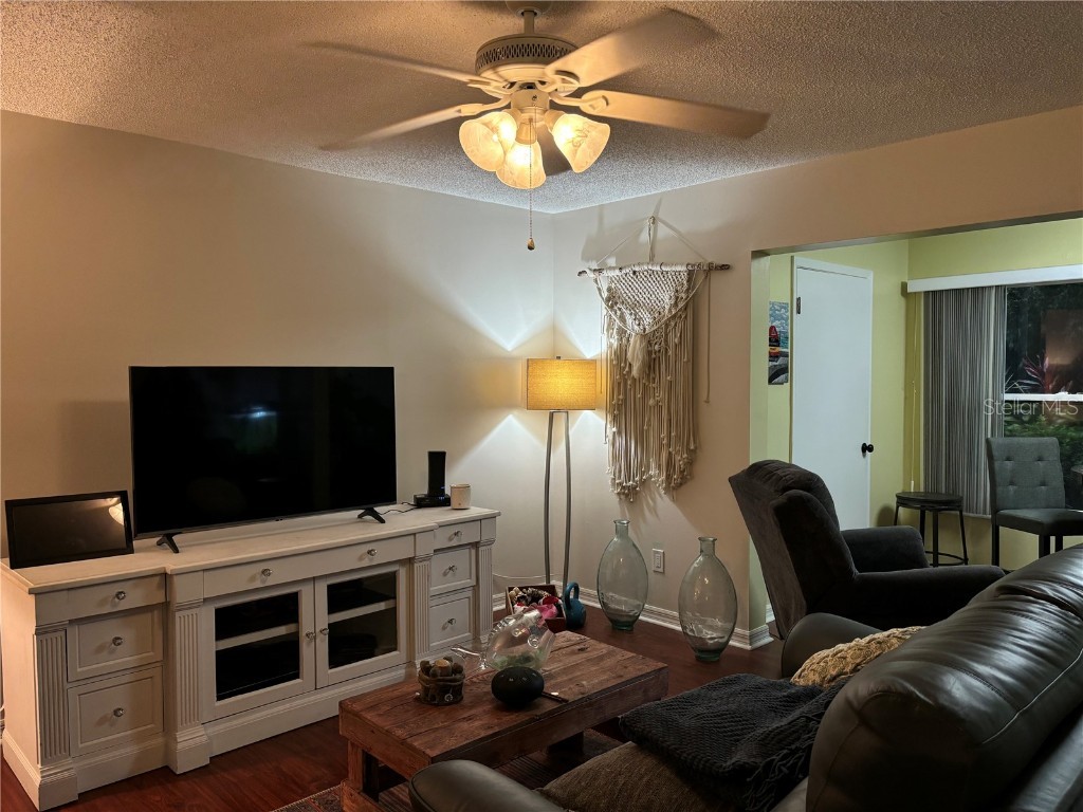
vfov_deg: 53.1
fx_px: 813
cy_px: 406
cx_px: 542
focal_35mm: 26
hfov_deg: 67.3
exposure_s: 1/60
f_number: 1.6
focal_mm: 5.96
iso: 125
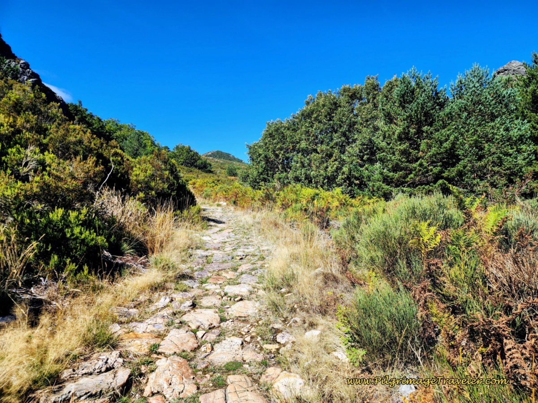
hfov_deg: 73.9
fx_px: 357
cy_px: 202
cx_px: 269
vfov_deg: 58.9
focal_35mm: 23
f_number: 1.8
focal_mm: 6.4
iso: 12
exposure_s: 1/657
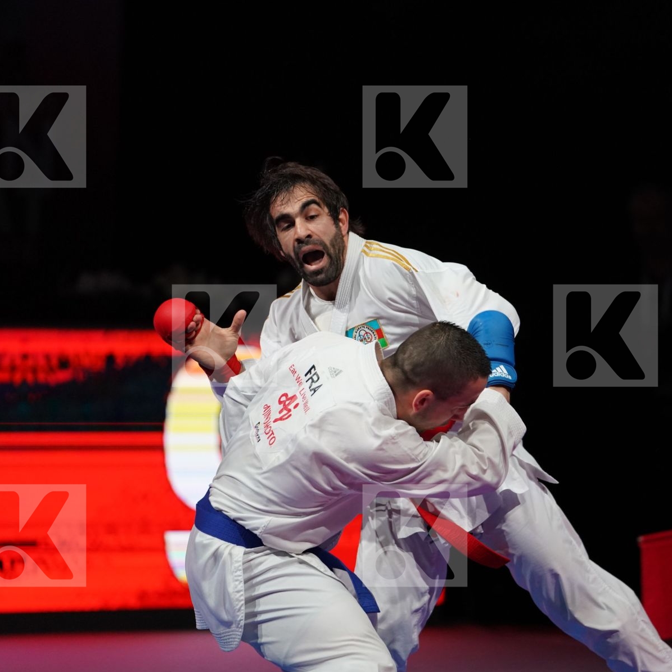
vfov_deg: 6.8
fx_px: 5623
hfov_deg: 6.8
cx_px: 415
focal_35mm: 256
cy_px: 336
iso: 2500
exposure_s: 1/1000
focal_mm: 200
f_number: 2.8
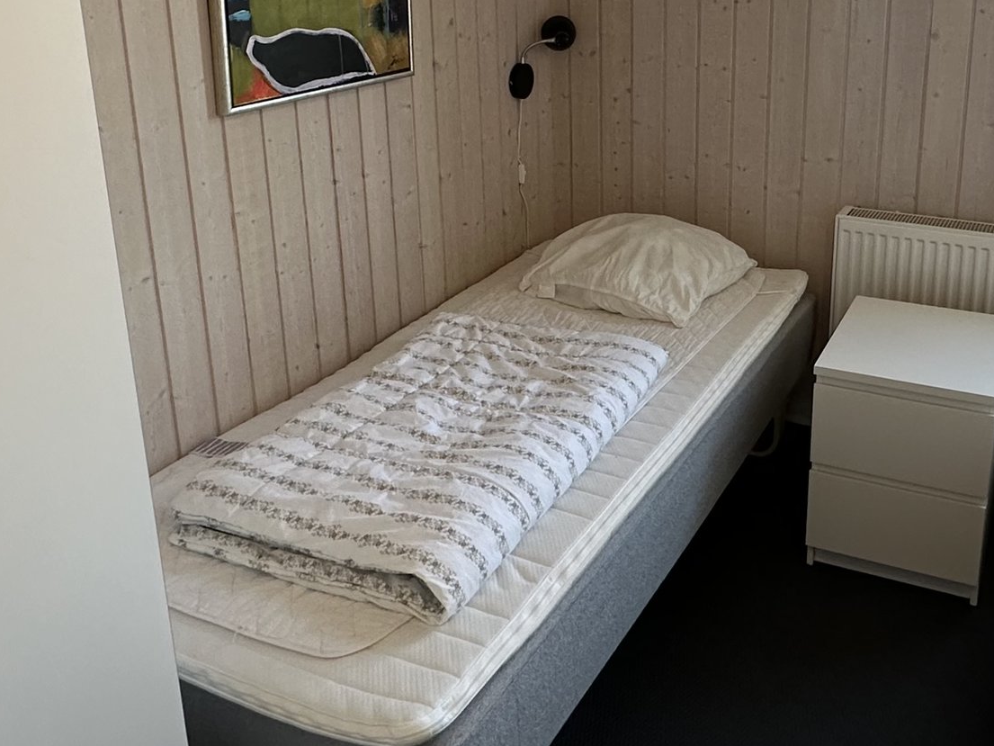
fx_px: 1091
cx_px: 582
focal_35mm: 38
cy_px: 190
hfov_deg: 48.8
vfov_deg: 36.9
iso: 160
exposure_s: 1/99
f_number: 2.2
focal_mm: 2.22
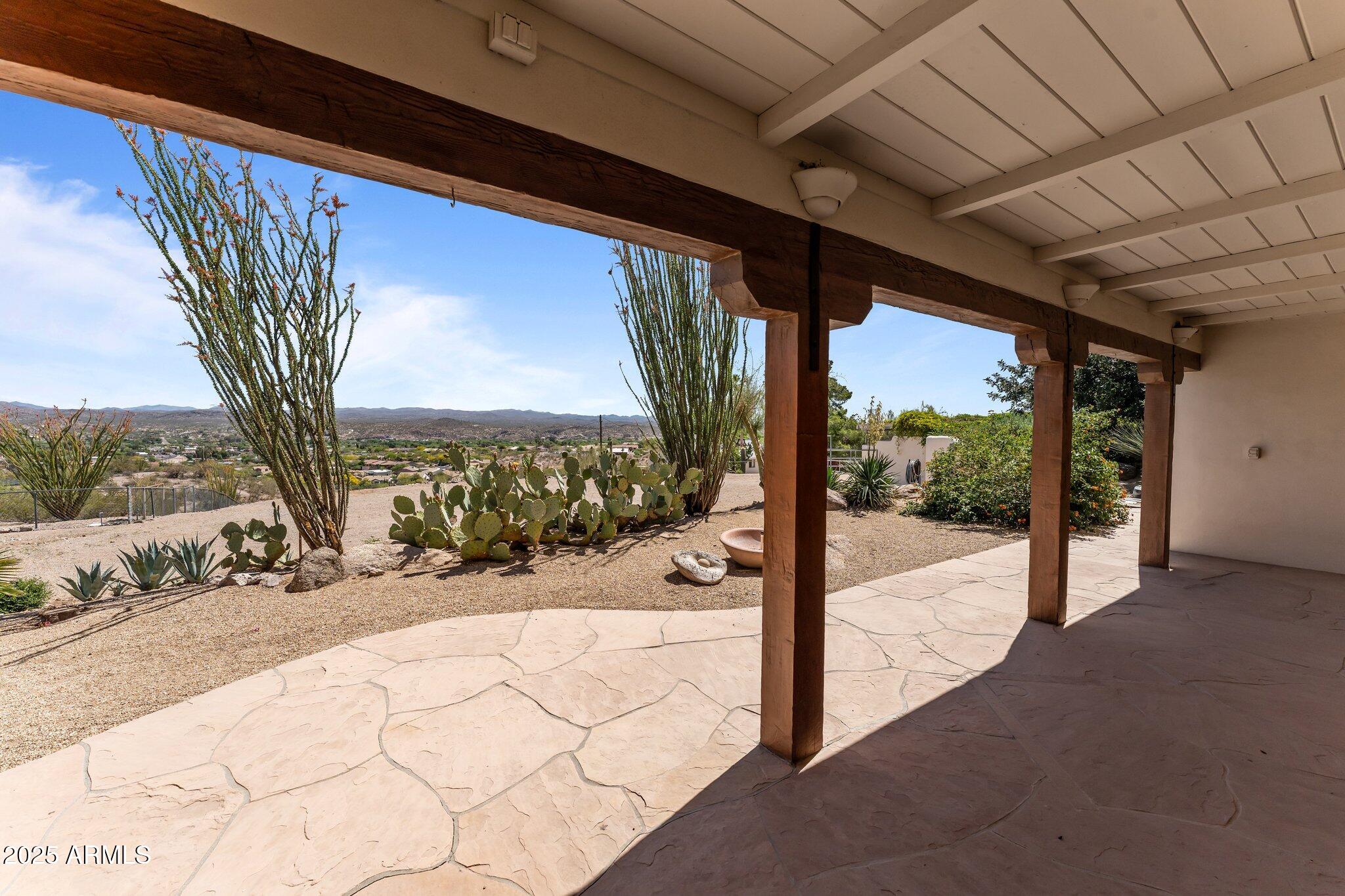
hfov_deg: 104.3
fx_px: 523
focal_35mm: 14
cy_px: 448
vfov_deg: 81.2
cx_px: 672
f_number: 8
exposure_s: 1/1600
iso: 400
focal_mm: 14
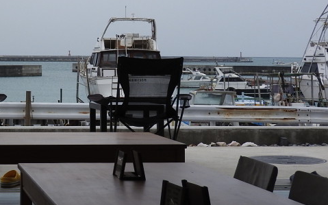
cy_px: -24
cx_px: 10
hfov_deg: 19.9
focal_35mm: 102
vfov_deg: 12.6
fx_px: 911
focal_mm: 8.1
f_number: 4
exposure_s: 1/500
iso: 100
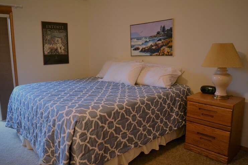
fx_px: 193
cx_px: 123
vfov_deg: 46.4
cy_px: 84
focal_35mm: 28
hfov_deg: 65.5
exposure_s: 1/60
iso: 2500
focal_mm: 18
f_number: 3.5
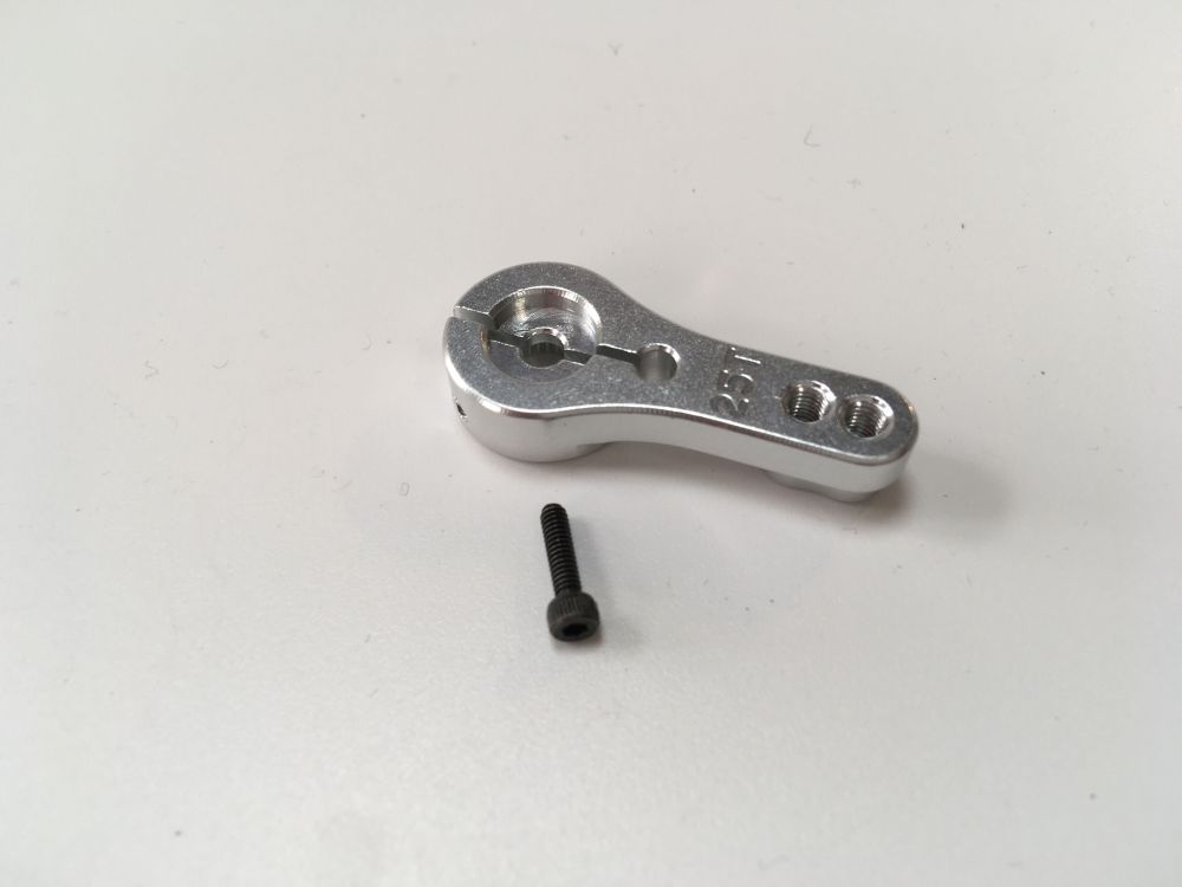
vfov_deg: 48.2
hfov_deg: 61.7
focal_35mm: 29
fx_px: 990
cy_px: 444
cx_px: 591
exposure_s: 1/50
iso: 25
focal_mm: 4.15
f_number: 2.2
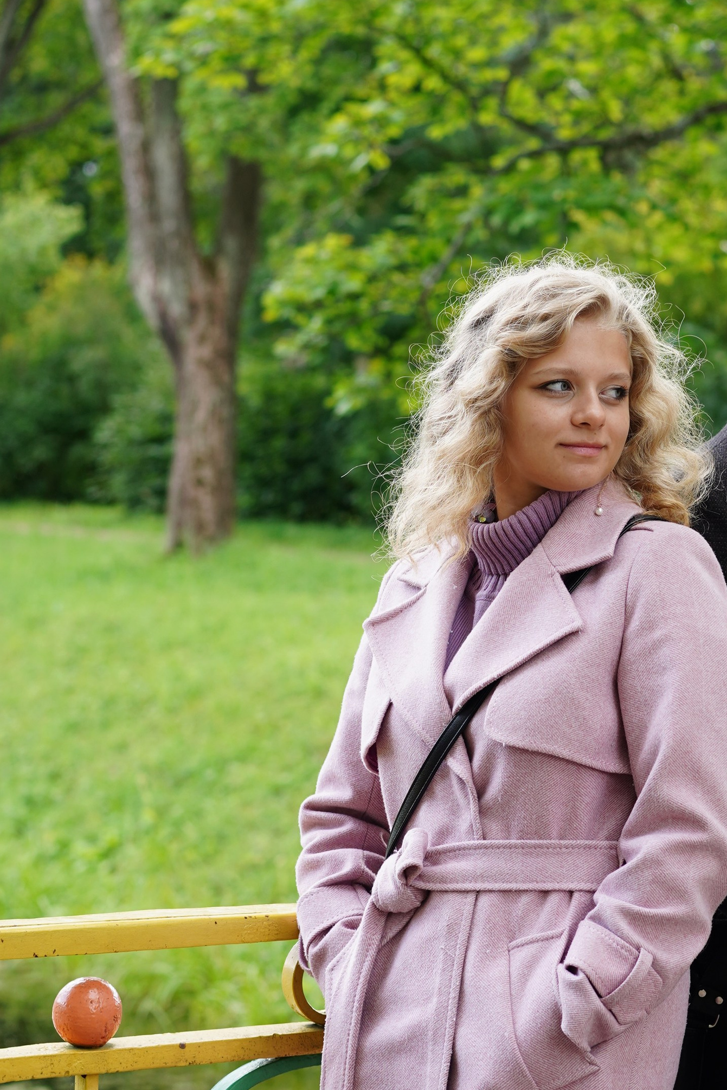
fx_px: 3180
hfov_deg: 13.0
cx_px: 547
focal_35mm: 105
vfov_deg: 19.5
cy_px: 541
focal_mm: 55
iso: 200
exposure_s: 1/200
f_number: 3.5
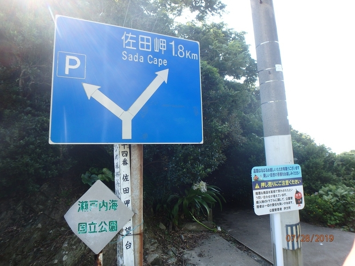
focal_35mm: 21
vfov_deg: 63.4
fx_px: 215
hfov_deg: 79.0
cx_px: 178
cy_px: 133
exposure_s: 1/160
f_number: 3.5
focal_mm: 3.7
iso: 125
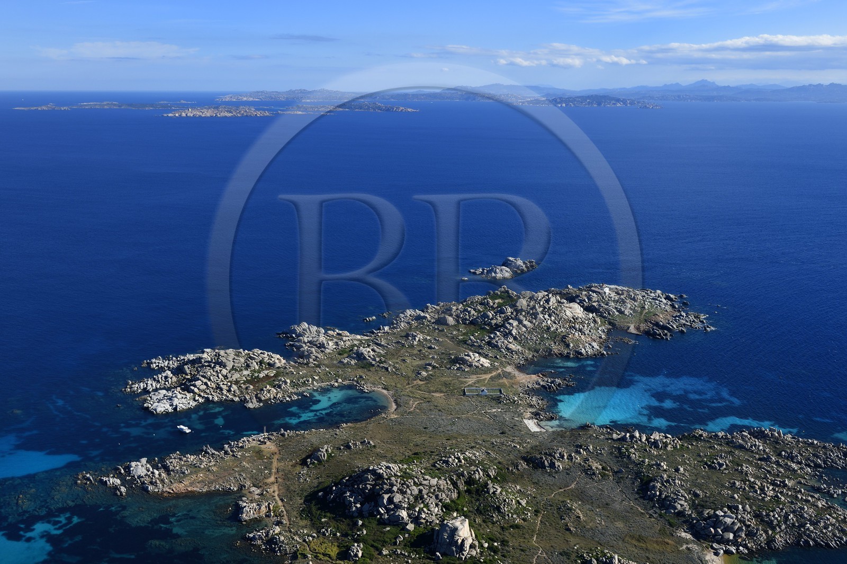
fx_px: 799
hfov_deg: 55.8
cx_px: 424
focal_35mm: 34
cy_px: 282
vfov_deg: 38.8
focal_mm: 34
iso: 320
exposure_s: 1/1000
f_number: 7.1
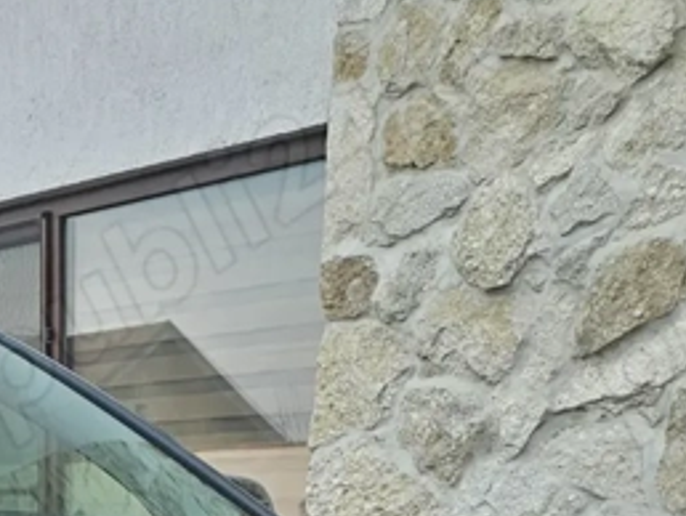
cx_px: -58
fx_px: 1765
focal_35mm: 89
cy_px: 926
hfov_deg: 21.0
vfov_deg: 14.6
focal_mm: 6.3
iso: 32
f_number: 1.7
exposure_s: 1/100
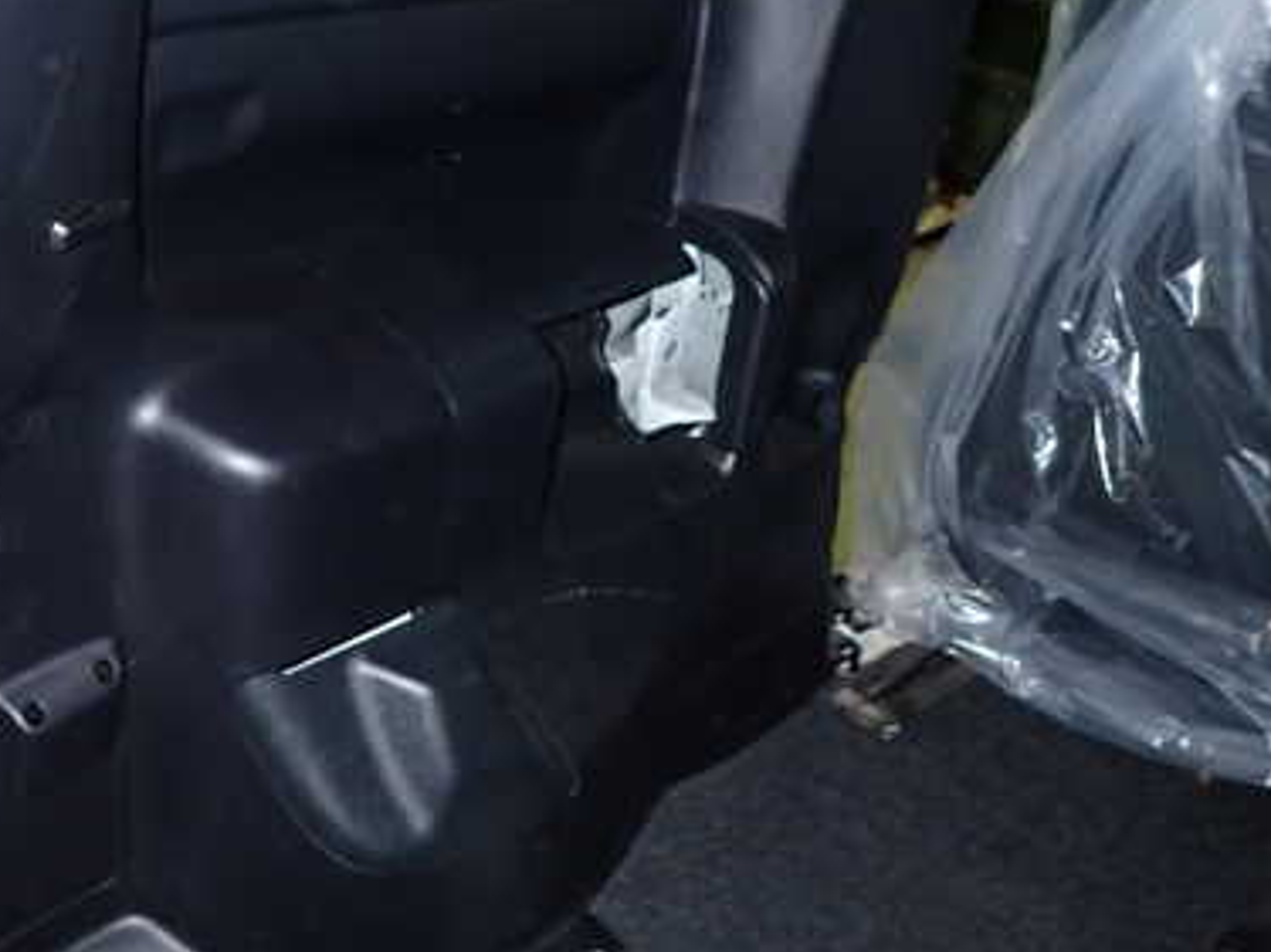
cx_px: 366
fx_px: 1468
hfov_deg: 45.6
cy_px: 474
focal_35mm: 40
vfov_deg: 35.9
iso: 400
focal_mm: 4.5
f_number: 2
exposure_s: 1/30
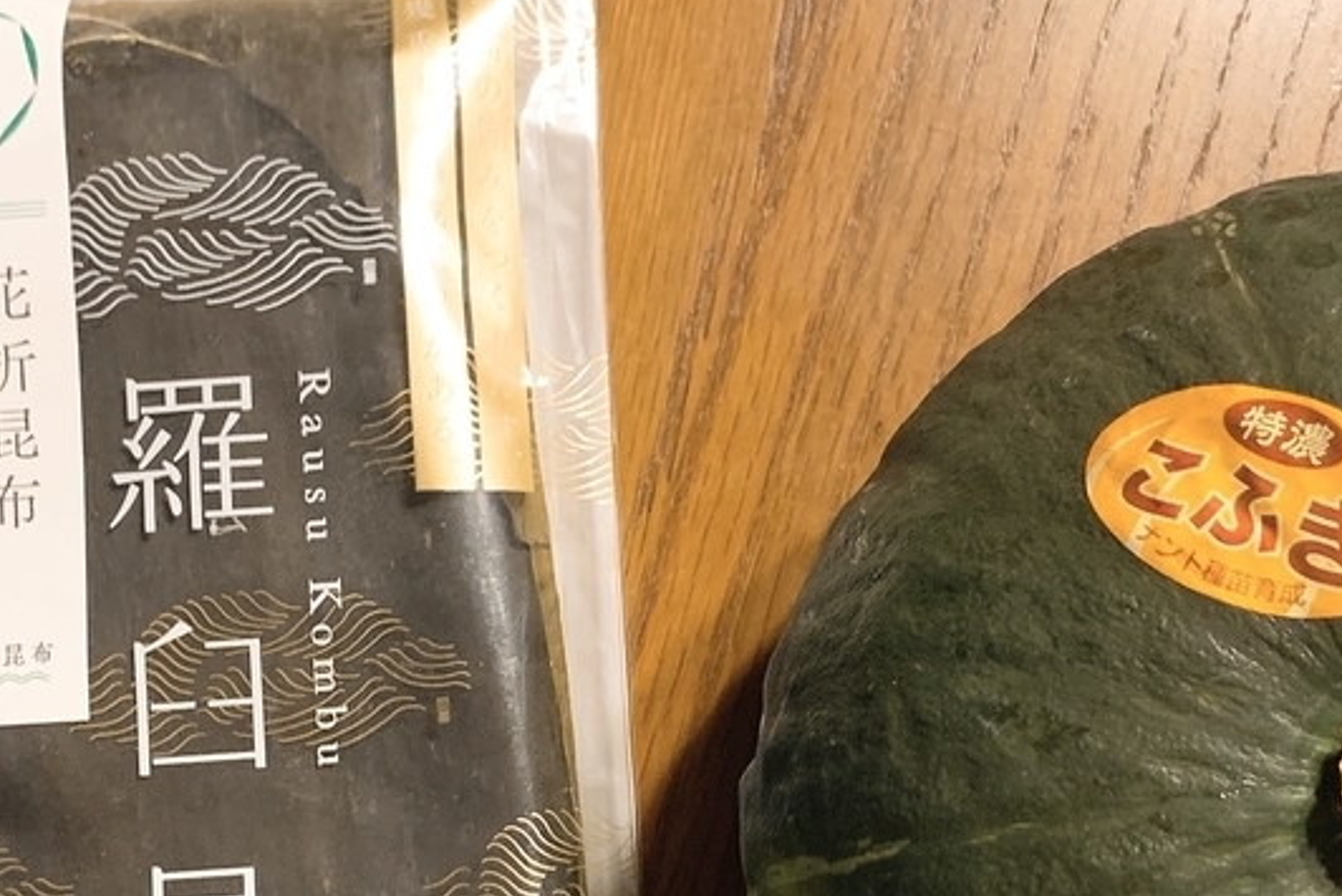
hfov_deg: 32.8
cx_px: 807
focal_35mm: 61
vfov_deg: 22.2
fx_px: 2274
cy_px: 578
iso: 250
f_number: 1.8
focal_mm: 4.25
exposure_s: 1/50
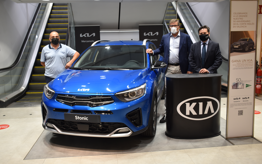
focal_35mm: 34
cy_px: 76
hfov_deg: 56.7
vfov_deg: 37.3
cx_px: 132
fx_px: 243
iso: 400
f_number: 4.5
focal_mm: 22
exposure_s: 1/80
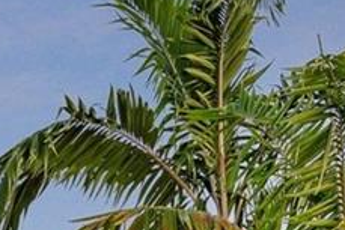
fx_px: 2944
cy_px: 716
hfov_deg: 6.4
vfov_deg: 4.3
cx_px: -458
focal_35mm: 307
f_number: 4.5
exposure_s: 1/25
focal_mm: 44
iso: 400
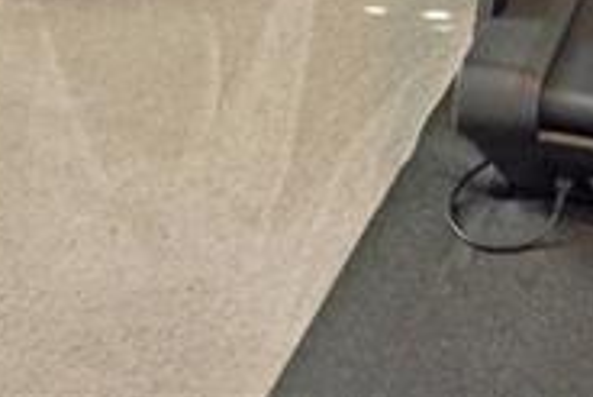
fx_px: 1467
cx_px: 364
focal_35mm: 89
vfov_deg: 11.3
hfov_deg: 22.8
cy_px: -700
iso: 400
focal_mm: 16
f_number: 8
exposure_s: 1/30
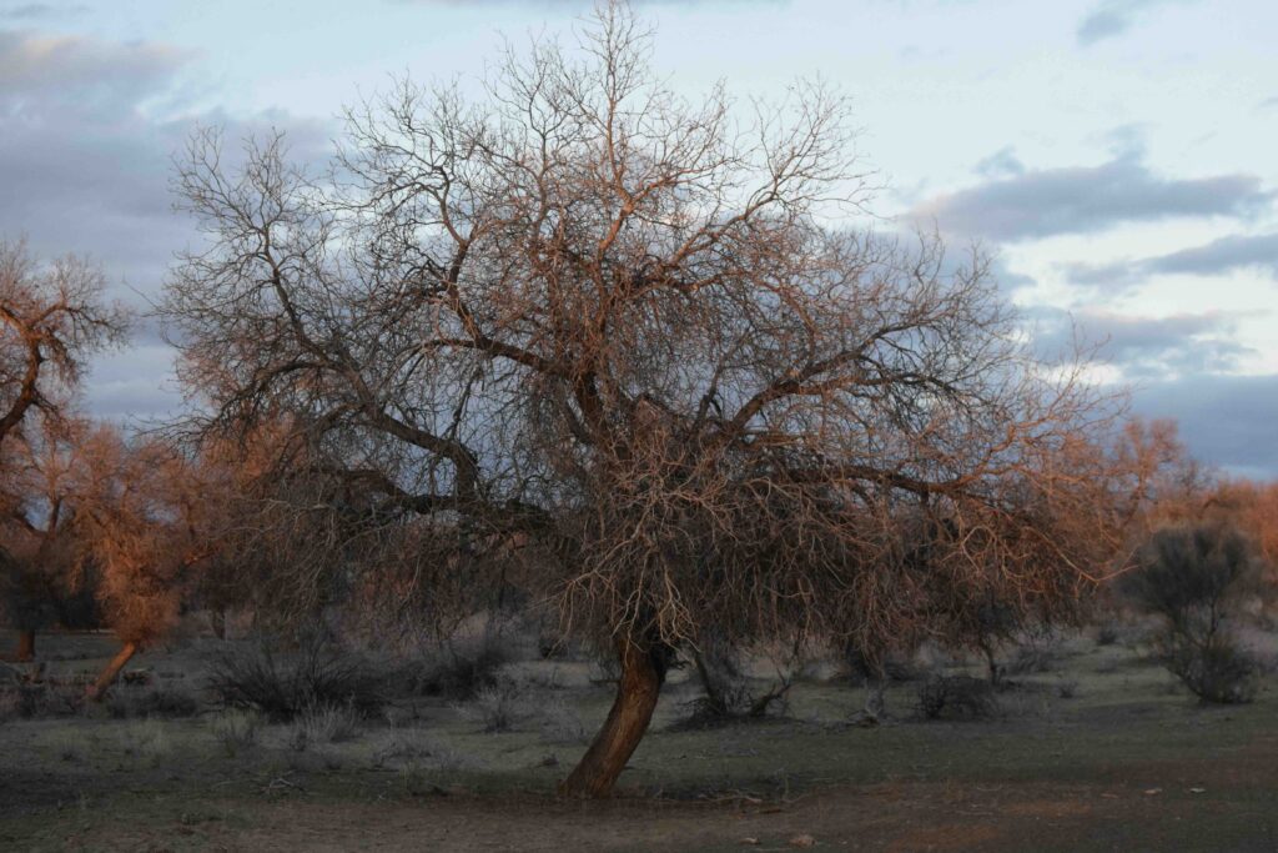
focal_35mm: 52
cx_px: 639
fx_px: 1864
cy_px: 426
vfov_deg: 25.8
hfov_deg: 37.8
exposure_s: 1/1250
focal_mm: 35
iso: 1600
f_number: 3.5
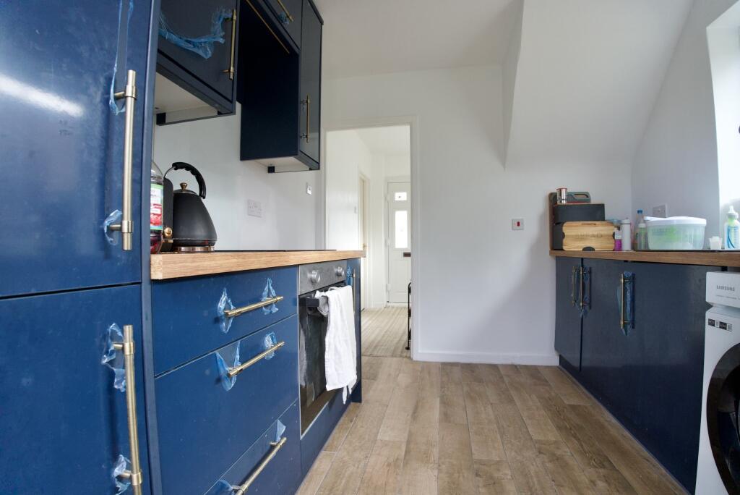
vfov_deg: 73.8
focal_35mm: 16
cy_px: 248
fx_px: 329
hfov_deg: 96.7
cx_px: 370
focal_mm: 16
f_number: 7.1
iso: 4000
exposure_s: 1/250
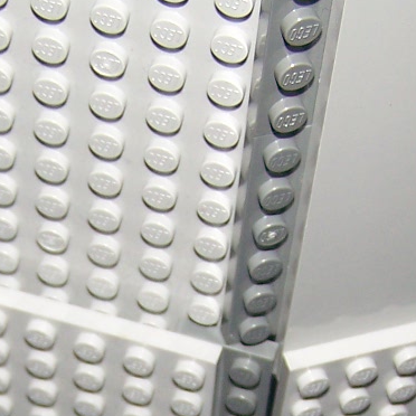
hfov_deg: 12.9
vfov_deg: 12.5
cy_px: 548
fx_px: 1836
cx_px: 120
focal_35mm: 135
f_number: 2.8
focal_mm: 6.3
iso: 80
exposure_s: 1/60
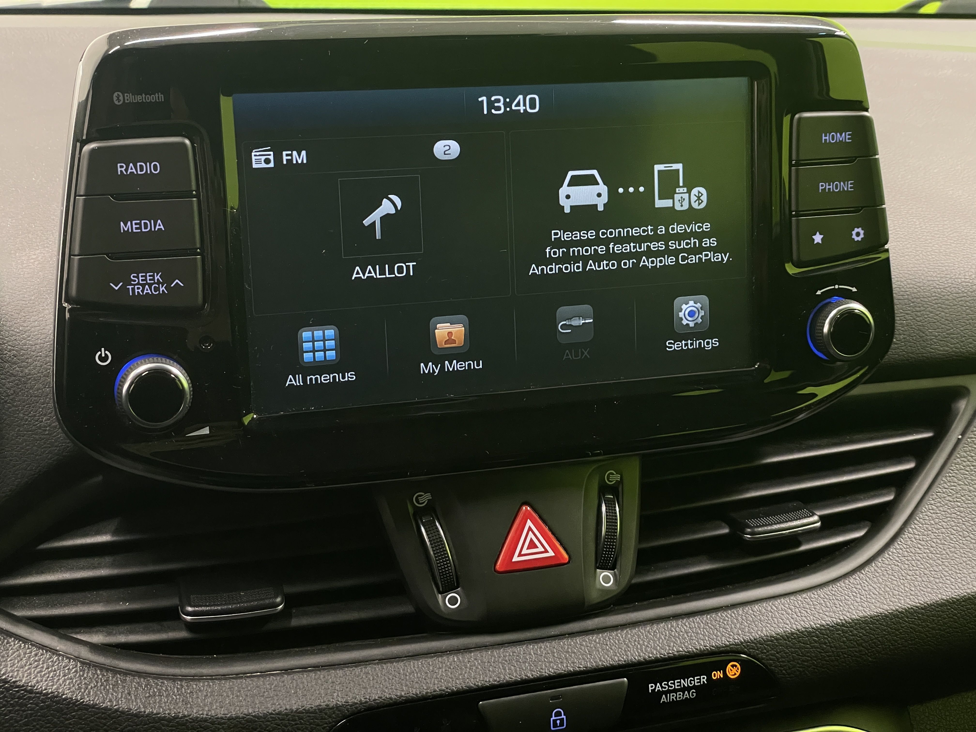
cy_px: 366
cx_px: 488
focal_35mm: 52
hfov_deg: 36.8
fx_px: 1466
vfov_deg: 28.0
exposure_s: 1/50
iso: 640
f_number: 2
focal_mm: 6
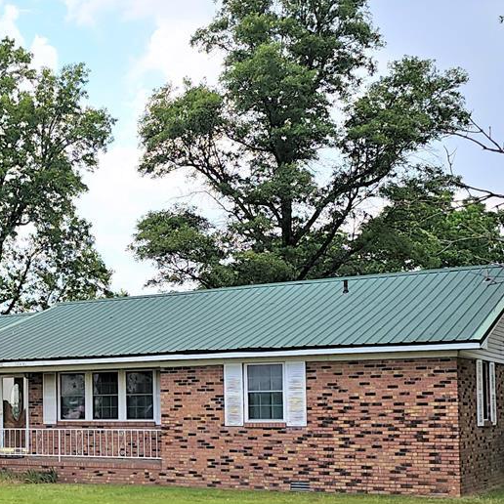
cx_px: -43
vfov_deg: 27.0
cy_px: 366
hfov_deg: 25.4
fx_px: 1038
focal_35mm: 63
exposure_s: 1/457
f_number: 1.7
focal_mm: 6.3
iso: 10
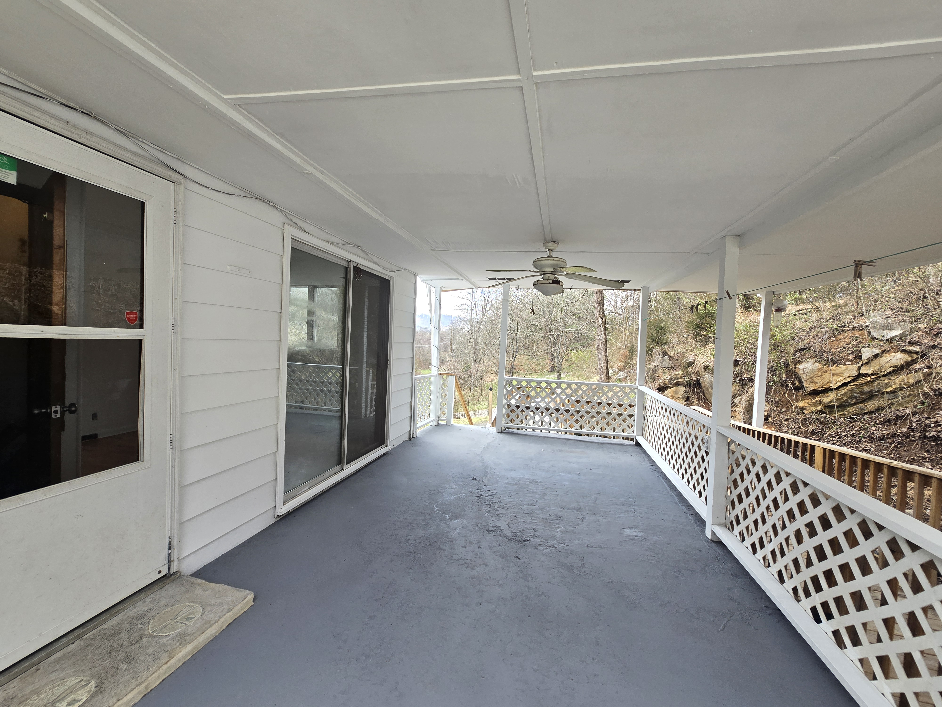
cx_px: 471
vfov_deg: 89.9
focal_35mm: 13
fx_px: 354
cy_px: 354
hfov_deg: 106.2
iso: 50
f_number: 2.2
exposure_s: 1/145
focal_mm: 2.2
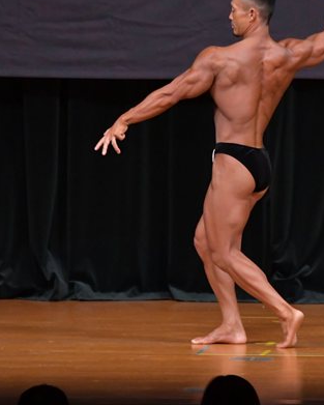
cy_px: 142
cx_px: 266
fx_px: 5344
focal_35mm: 446
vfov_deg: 4.3
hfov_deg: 3.5
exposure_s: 1/400
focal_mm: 160
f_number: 5.6
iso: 4000
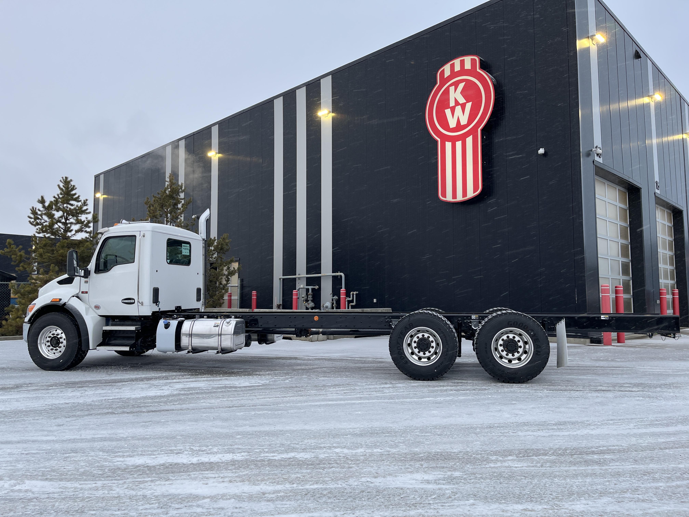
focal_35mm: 26
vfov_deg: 53.1
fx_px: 518
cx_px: 344
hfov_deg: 67.3
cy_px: 258
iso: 40
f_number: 1.6
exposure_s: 1/122
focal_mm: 5.1
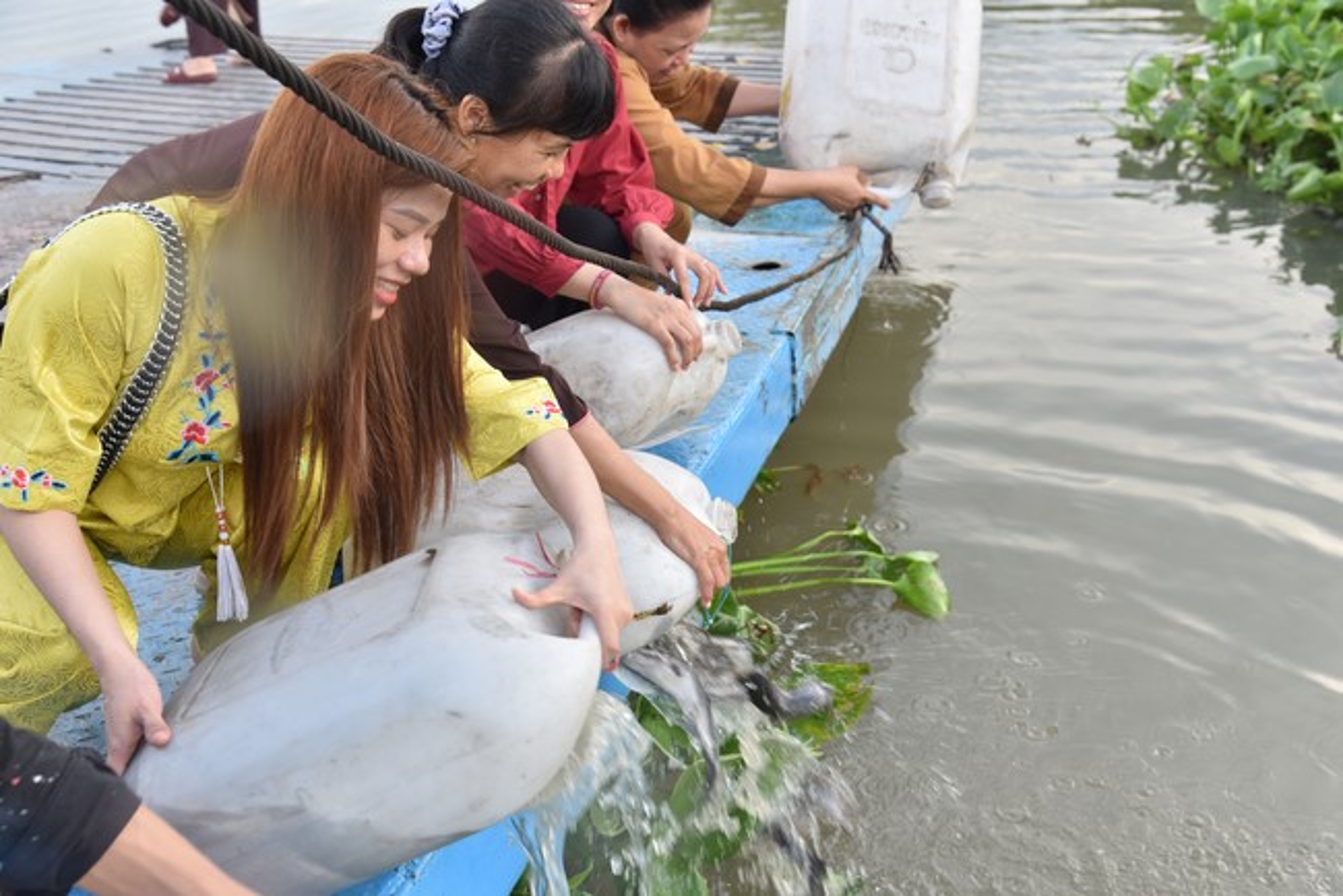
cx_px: 672
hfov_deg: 44.5
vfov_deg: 30.5
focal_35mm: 44
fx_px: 1642
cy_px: 448
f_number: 5
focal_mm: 44
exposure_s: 1/100
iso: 400
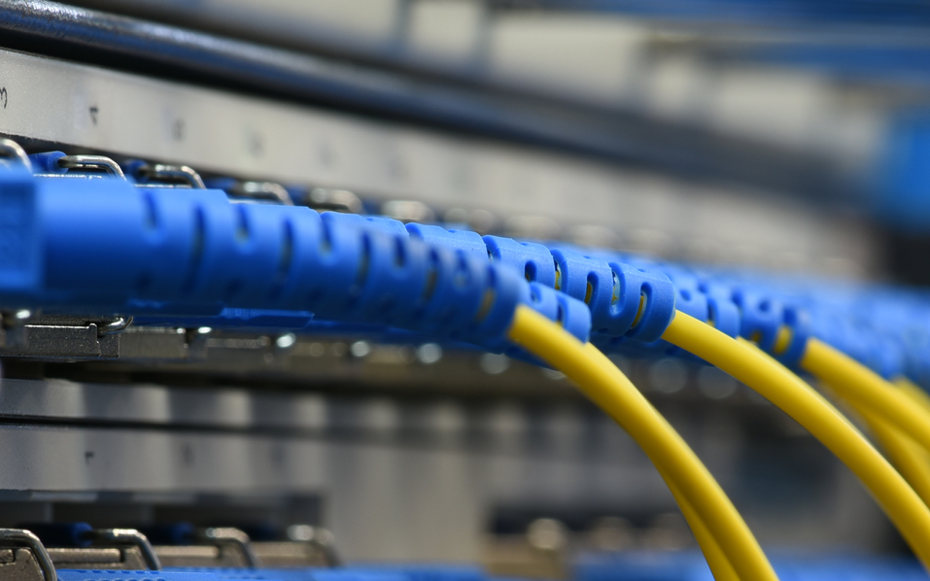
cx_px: 444
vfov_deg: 5.5
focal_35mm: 237
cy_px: 619
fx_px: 6007
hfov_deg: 8.9
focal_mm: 105
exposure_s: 2
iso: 100
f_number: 16
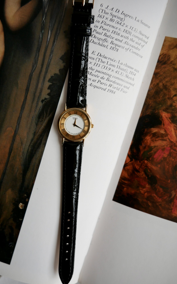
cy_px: 142
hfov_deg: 39.3
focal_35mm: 32
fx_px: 247
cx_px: 75
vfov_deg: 59.7
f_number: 3.7
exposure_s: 1/160
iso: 200
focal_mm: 15
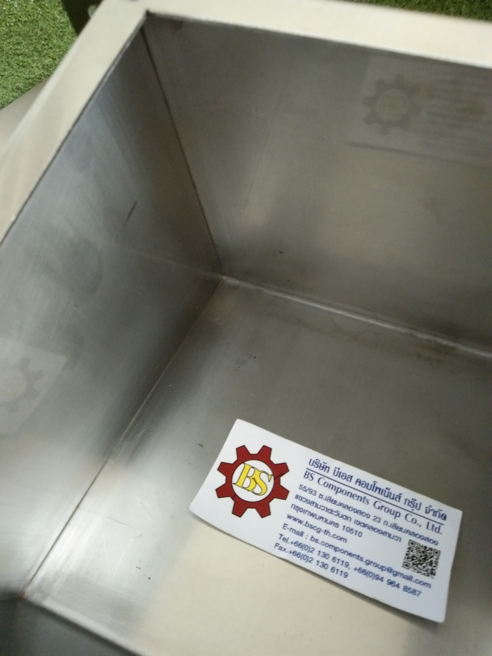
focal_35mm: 30
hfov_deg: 46.8
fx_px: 569
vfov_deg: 60.0
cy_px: 328
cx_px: 246
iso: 844
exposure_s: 1/17
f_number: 2.2
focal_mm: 3.65
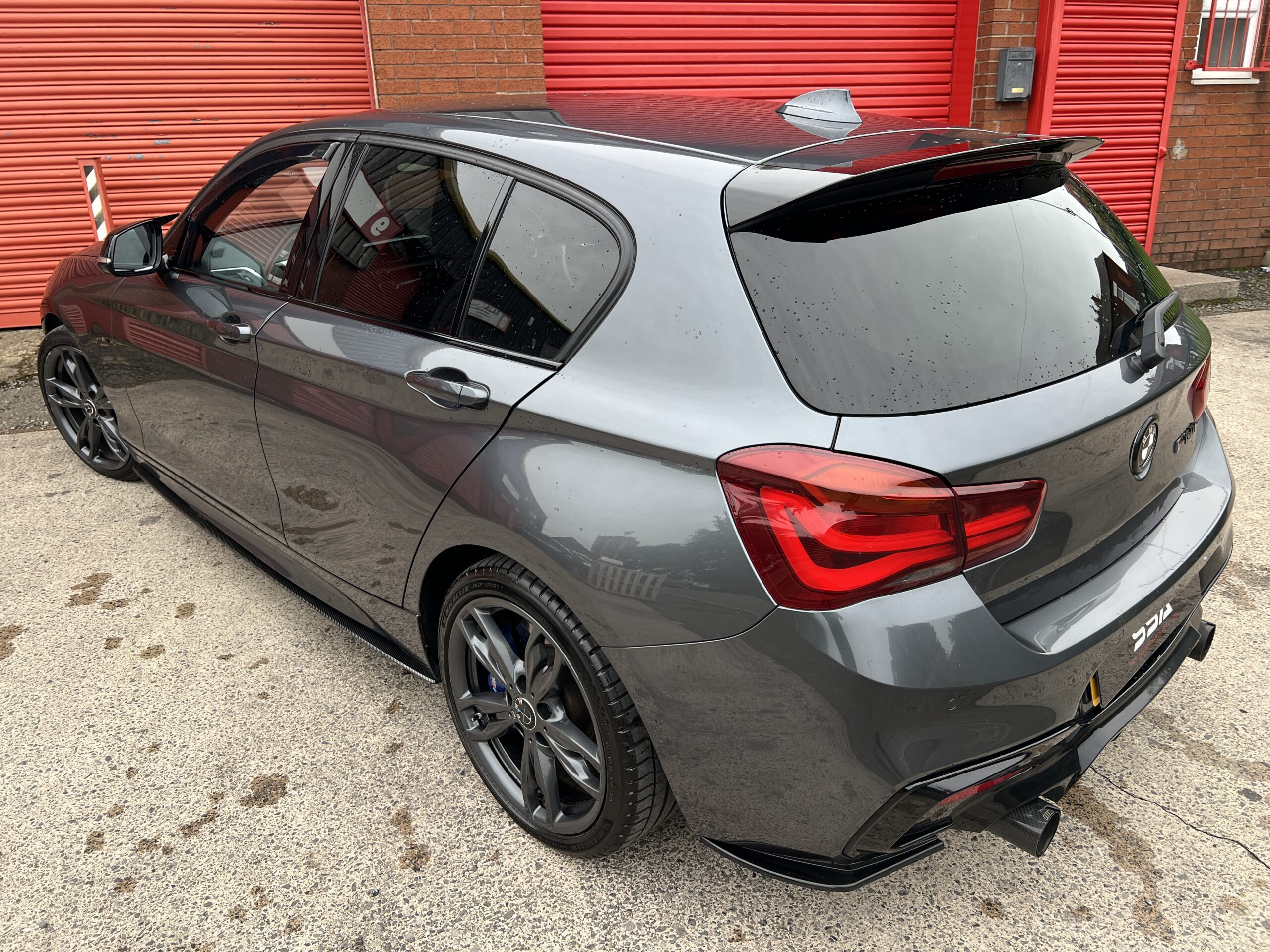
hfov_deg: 67.3
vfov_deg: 53.1
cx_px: 635
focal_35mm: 26
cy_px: 476
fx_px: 954
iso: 50
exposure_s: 1/372
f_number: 1.5
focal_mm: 5.7
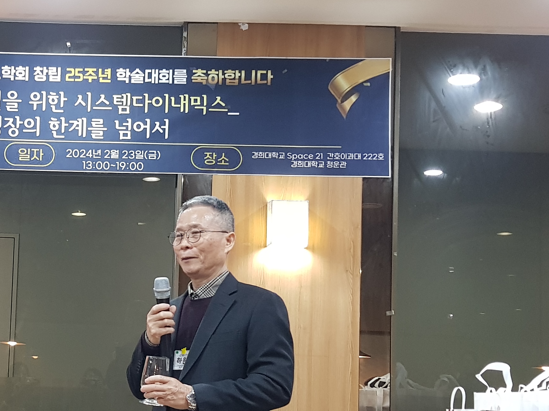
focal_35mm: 61
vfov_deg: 23.8
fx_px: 967
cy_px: 302
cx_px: 43
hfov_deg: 30.2
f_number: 1.7
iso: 200
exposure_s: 1/30
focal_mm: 4.3
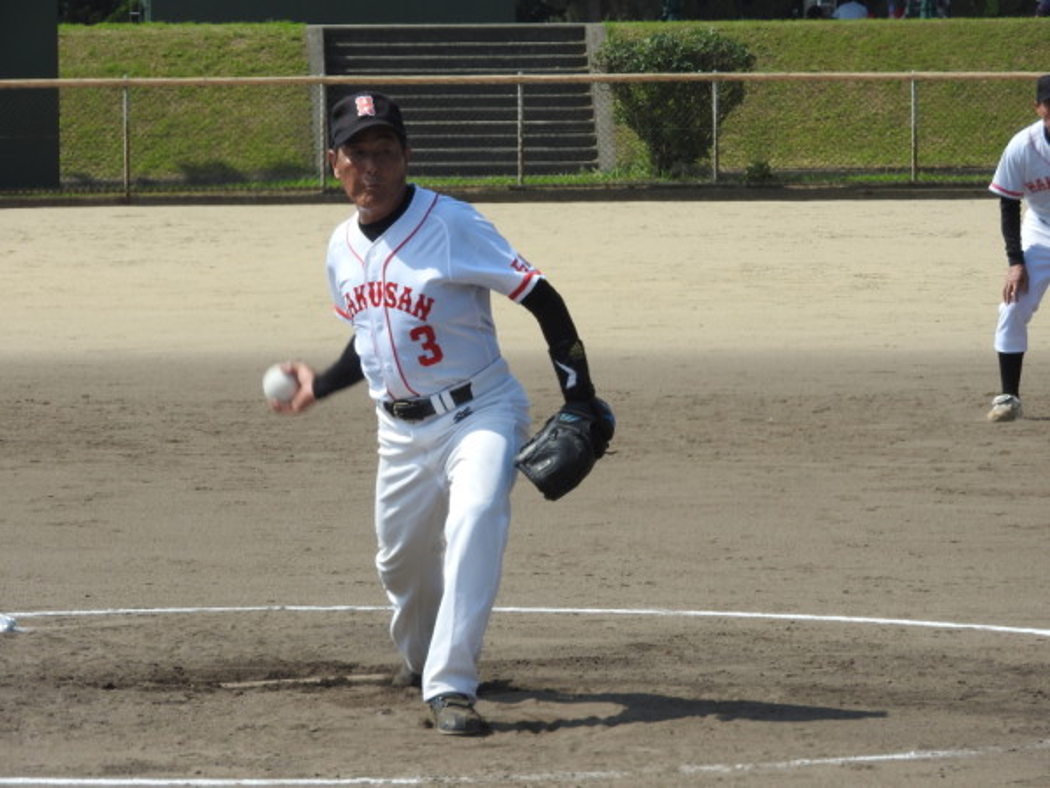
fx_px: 7583
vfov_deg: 5.9
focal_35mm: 250
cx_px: 525
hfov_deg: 7.9
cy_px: 394
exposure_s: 1/500
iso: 100
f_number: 5.5
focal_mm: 44.8
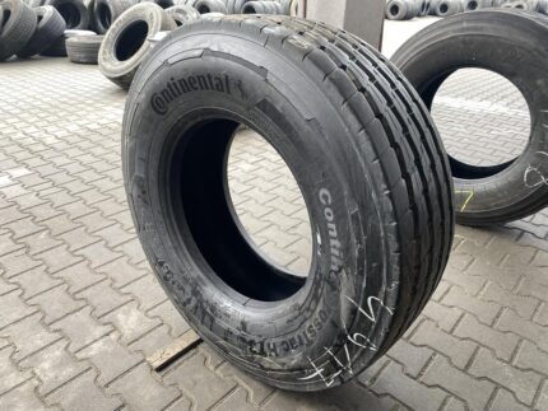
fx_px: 412
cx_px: 274
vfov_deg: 53.1
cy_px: 206
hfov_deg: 67.3
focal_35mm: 26
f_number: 1.8
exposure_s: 1/100
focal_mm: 4.25
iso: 32
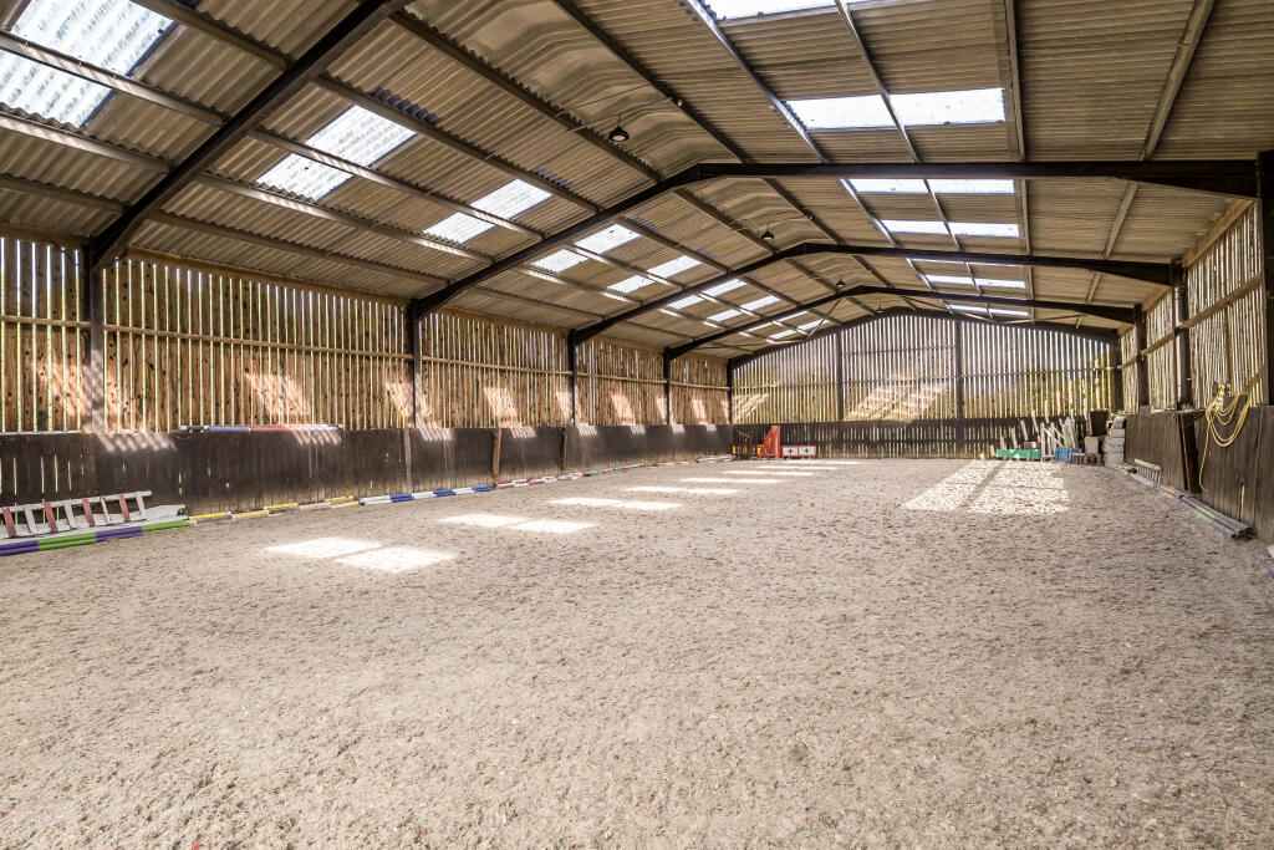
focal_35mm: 18
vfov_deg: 67.4
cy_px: 425
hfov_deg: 90.0
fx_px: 637
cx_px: 637
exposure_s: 1/80
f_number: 8
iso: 400
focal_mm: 12
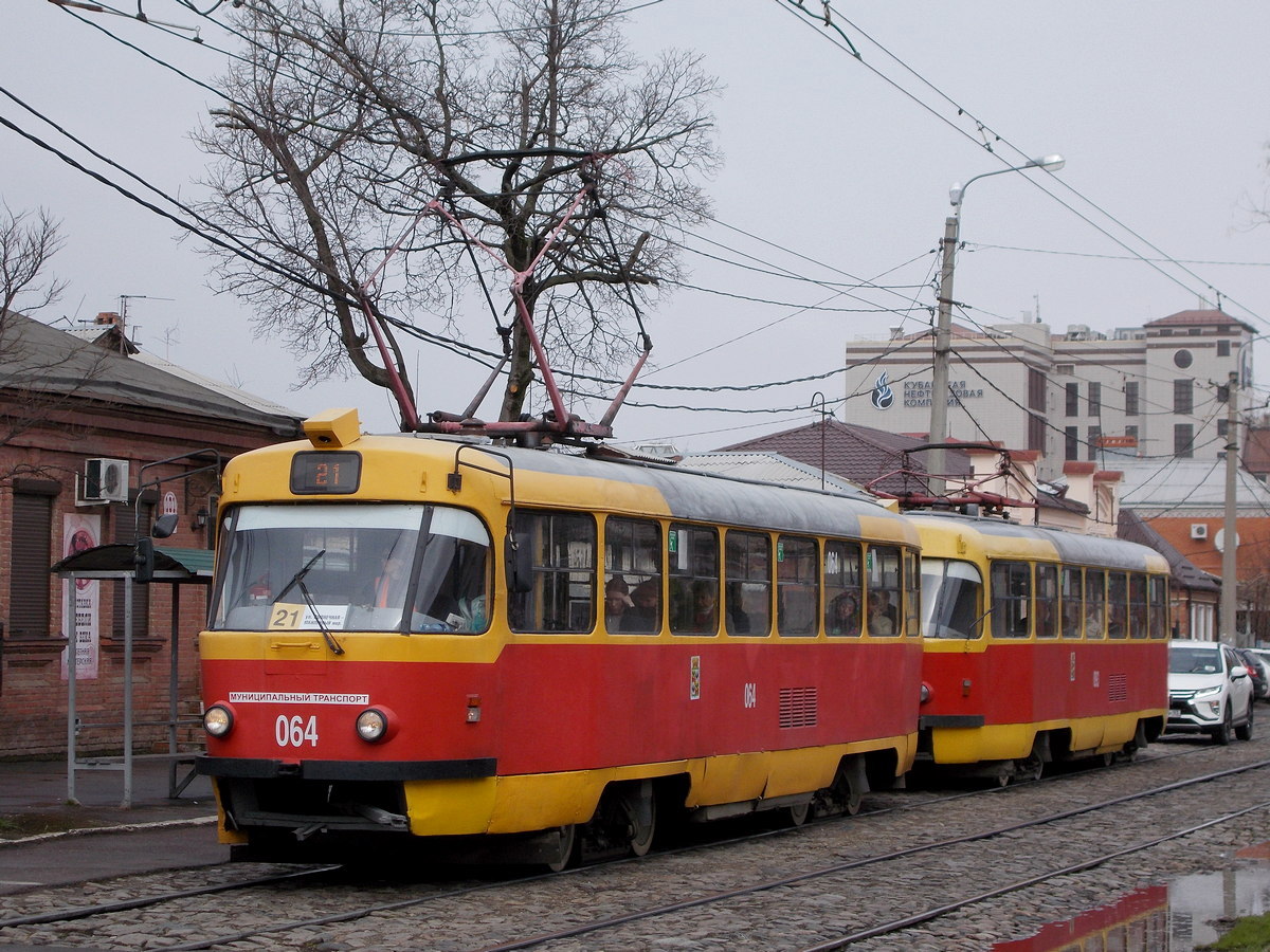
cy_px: 476
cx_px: 635
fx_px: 3155
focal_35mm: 86
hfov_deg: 22.8
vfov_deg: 17.2
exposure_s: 1/400
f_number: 6.3
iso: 80
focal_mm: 15.4
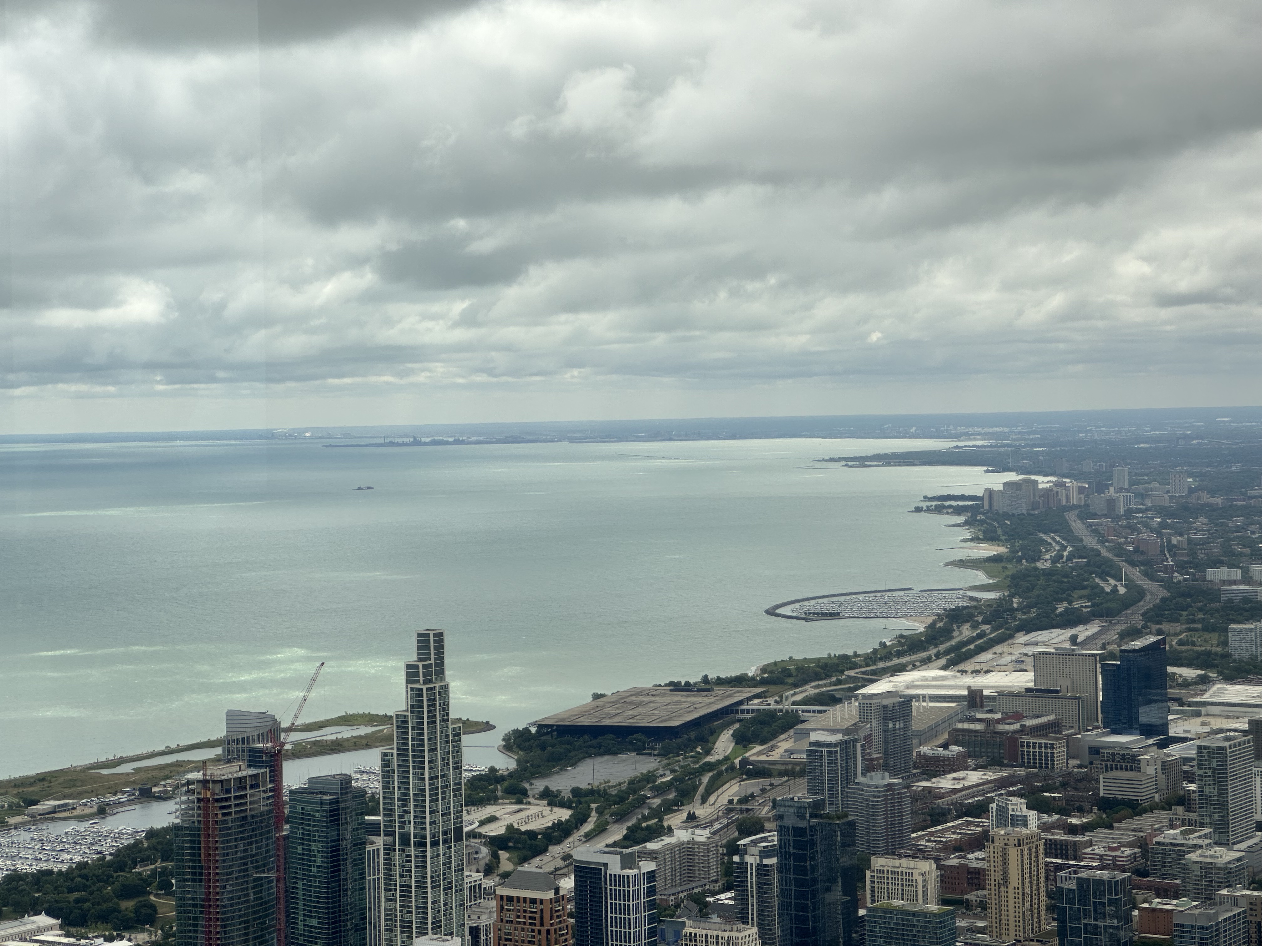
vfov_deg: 19.1
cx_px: 631
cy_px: 473
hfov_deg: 25.3
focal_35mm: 77
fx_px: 2807
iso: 32
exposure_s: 1/737
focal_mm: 9
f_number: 2.8
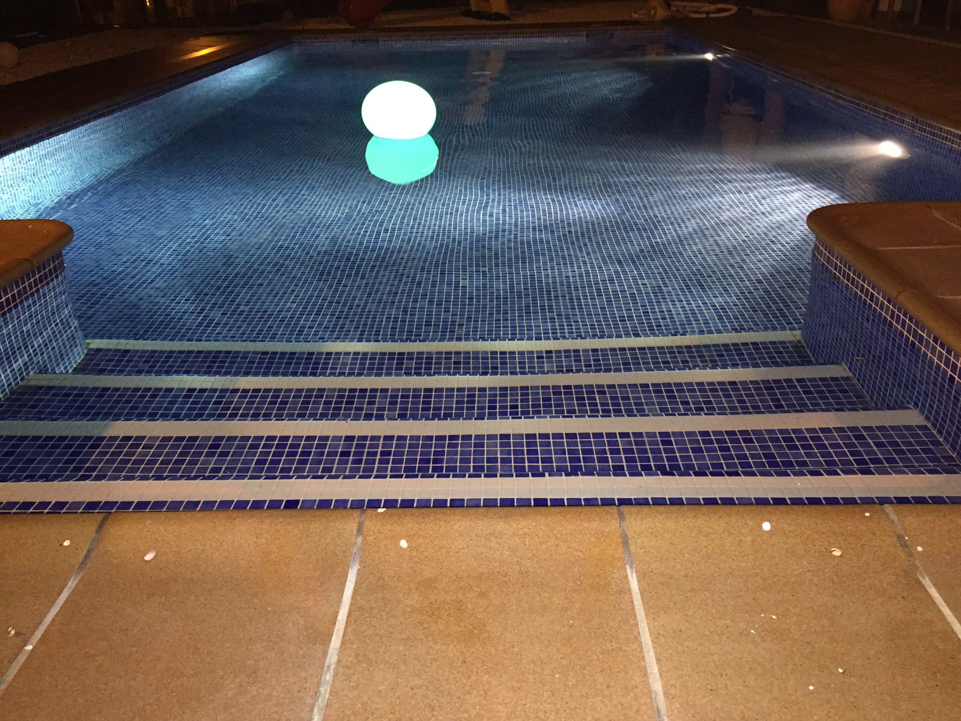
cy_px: 360
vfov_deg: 48.2
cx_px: 480
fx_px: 805
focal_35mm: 29
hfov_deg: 61.7
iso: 320
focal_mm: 4.15
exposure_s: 1/17
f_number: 2.2
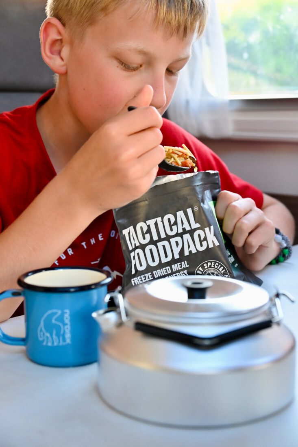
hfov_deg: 23.0
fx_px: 733
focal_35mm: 59
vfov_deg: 33.9
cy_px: 224
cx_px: 149
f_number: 6
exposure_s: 1/125
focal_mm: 59
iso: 2800
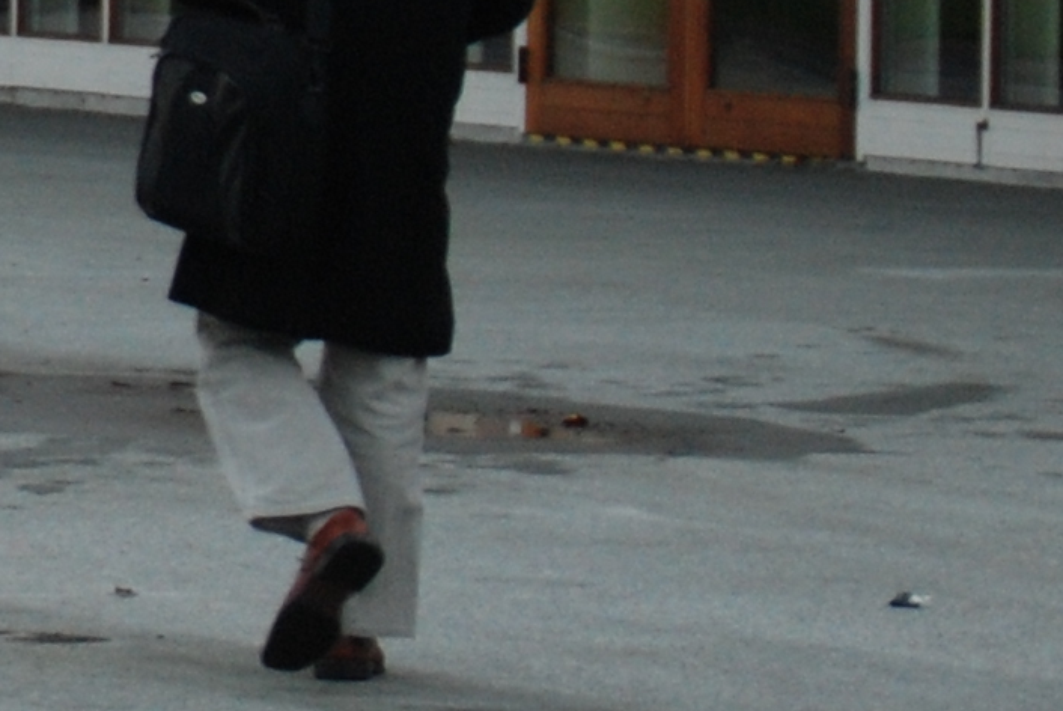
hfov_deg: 5.0
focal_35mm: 395
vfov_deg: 3.5
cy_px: -560
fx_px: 11673
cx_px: -1623
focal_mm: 48
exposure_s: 1/160
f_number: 6.3
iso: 400
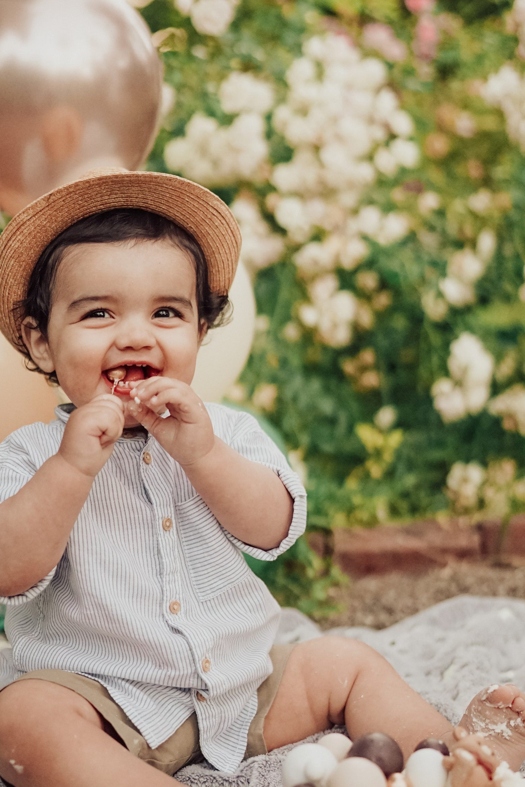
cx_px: 226
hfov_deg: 23.4
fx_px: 1268
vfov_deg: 34.5
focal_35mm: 58
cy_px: 383
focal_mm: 35
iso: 1250
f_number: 1.4
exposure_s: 1/2500
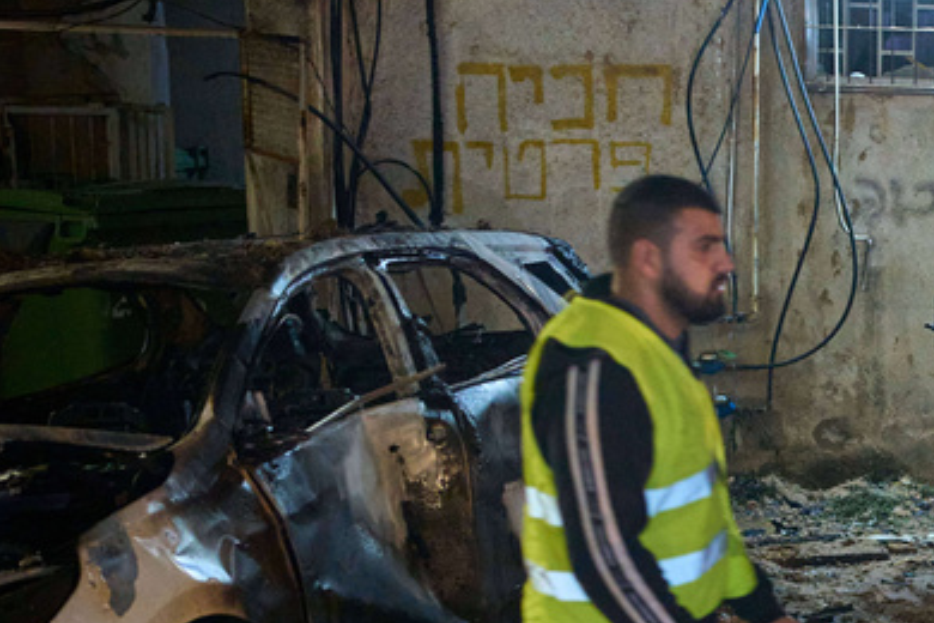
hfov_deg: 20.3
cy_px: 591
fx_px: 2387
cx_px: 1200
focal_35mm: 92
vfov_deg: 14.7
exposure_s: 1/100
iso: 4000
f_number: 2
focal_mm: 35
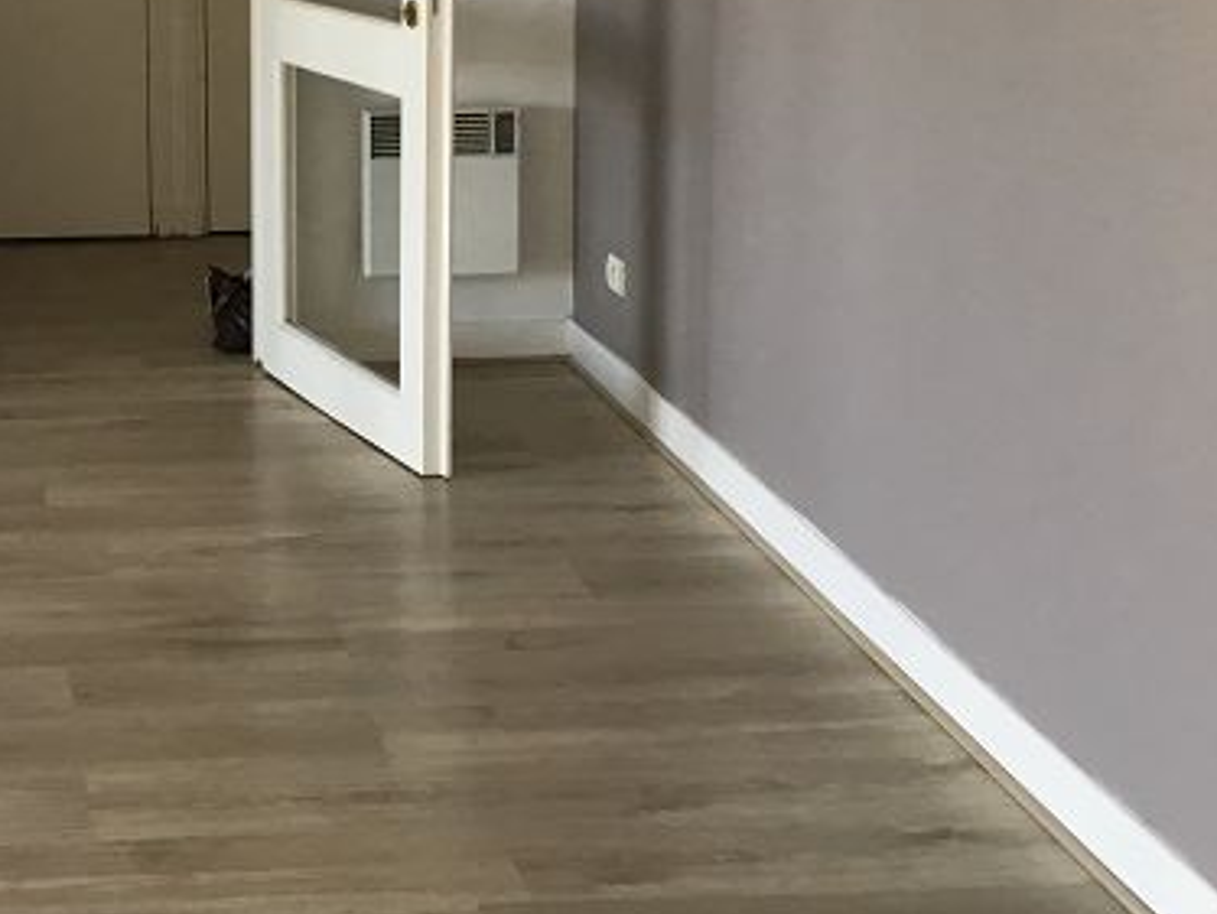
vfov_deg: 23.1
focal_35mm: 62
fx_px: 2181
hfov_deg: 29.1
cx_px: -16
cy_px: 94
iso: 32
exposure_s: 1/33
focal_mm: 4.15
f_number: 2.2
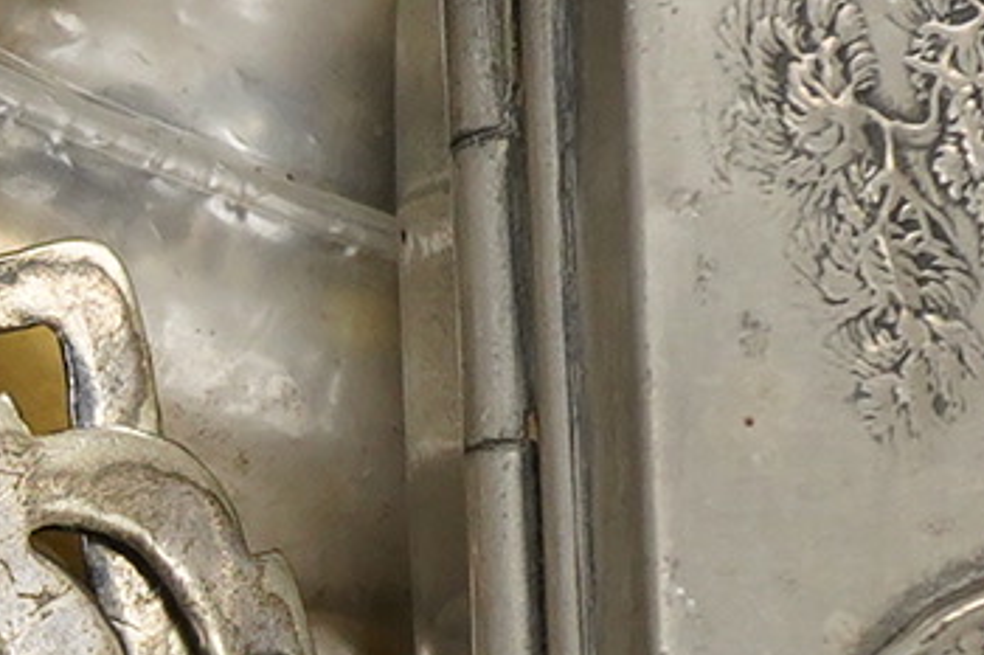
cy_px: 846
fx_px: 6912
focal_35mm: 253
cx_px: -886
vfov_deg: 5.4
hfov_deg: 7.8
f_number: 11
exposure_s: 1/125
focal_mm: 30
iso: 1250
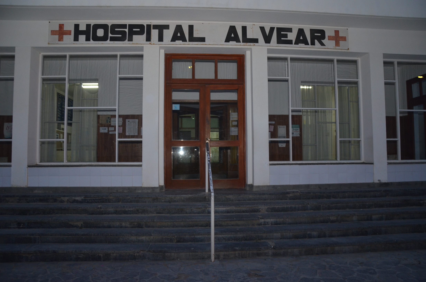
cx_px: 213
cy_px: 141
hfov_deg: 67.5
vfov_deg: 47.7
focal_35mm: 27
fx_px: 319
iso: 800
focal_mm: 18
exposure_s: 1/60
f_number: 4
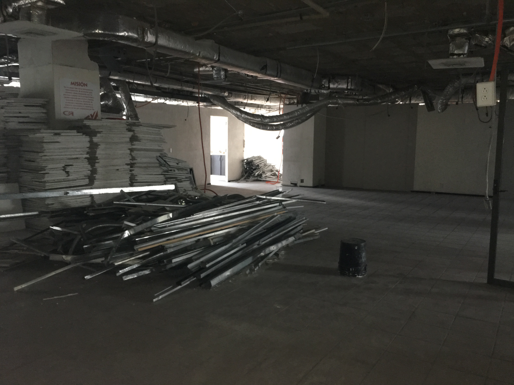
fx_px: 431
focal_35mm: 29
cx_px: 257
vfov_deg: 48.2
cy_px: 192
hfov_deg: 61.7
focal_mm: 4.15
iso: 250
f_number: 2.2
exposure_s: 1/16
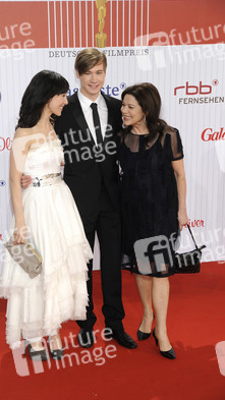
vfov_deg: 31.9
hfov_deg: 18.2
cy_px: 199
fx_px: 700
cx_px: 94
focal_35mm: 66
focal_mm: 62
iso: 320
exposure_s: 1/160
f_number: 5.6
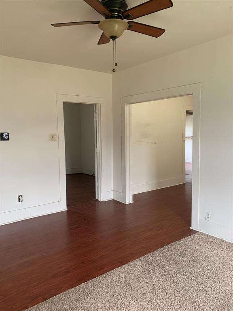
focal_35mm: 26
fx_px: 233
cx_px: 116
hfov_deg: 53.1
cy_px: 156
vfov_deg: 67.3
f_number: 1.8
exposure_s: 1/60
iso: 250
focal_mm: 4.25
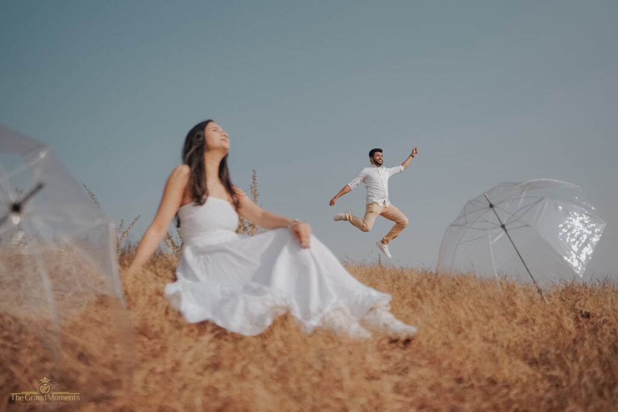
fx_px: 601
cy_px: 206
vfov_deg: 37.9
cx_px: 309
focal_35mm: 35
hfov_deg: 54.4
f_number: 1.6
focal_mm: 35
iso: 50
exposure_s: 1/5000
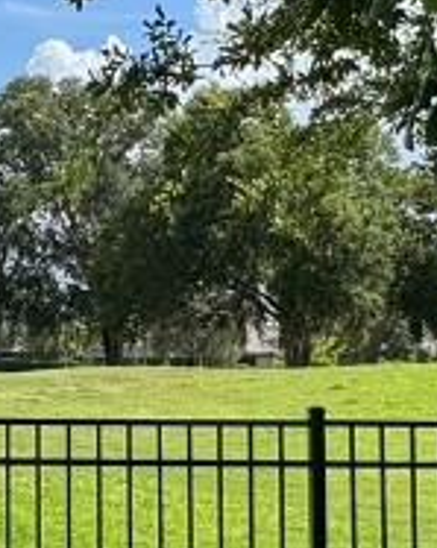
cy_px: 293
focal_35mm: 75
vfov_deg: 25.4
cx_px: -88
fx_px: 1215
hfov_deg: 19.2
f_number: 2.2
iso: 50
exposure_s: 1/1832
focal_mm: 2.22
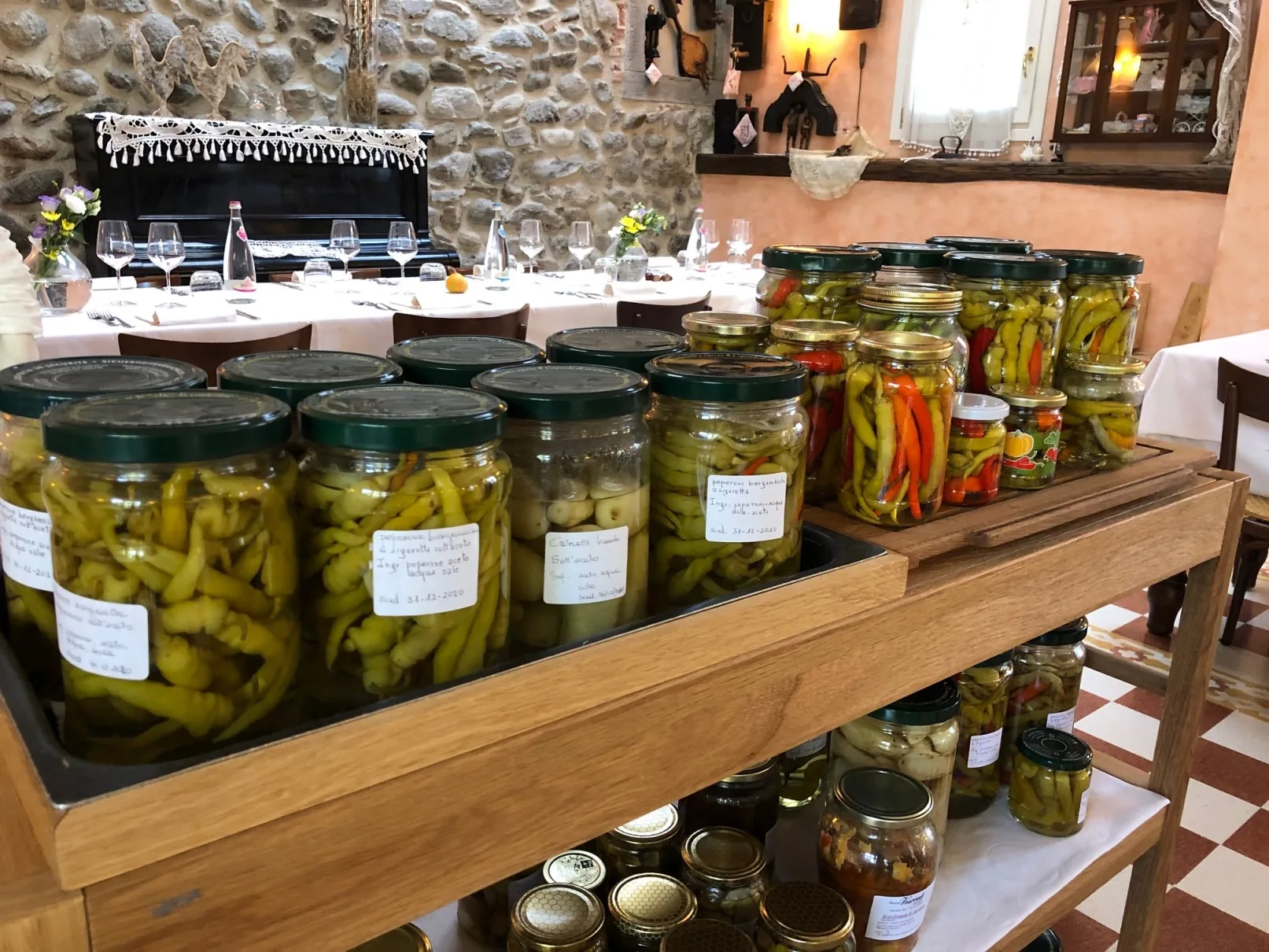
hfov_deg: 63.4
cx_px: 634
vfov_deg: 49.8
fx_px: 1027
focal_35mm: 28
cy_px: 476
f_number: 1.8
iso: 80
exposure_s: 1/17
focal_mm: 3.99
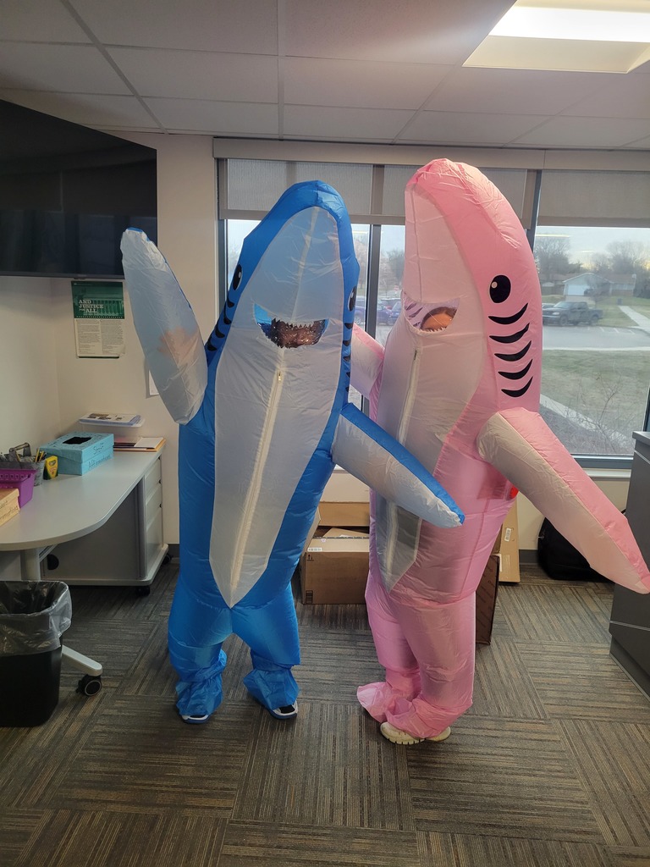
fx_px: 651
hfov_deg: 53.1
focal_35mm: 26
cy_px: 434
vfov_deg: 67.3
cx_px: 325
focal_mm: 5.4
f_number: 1.8
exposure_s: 1/120
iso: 250
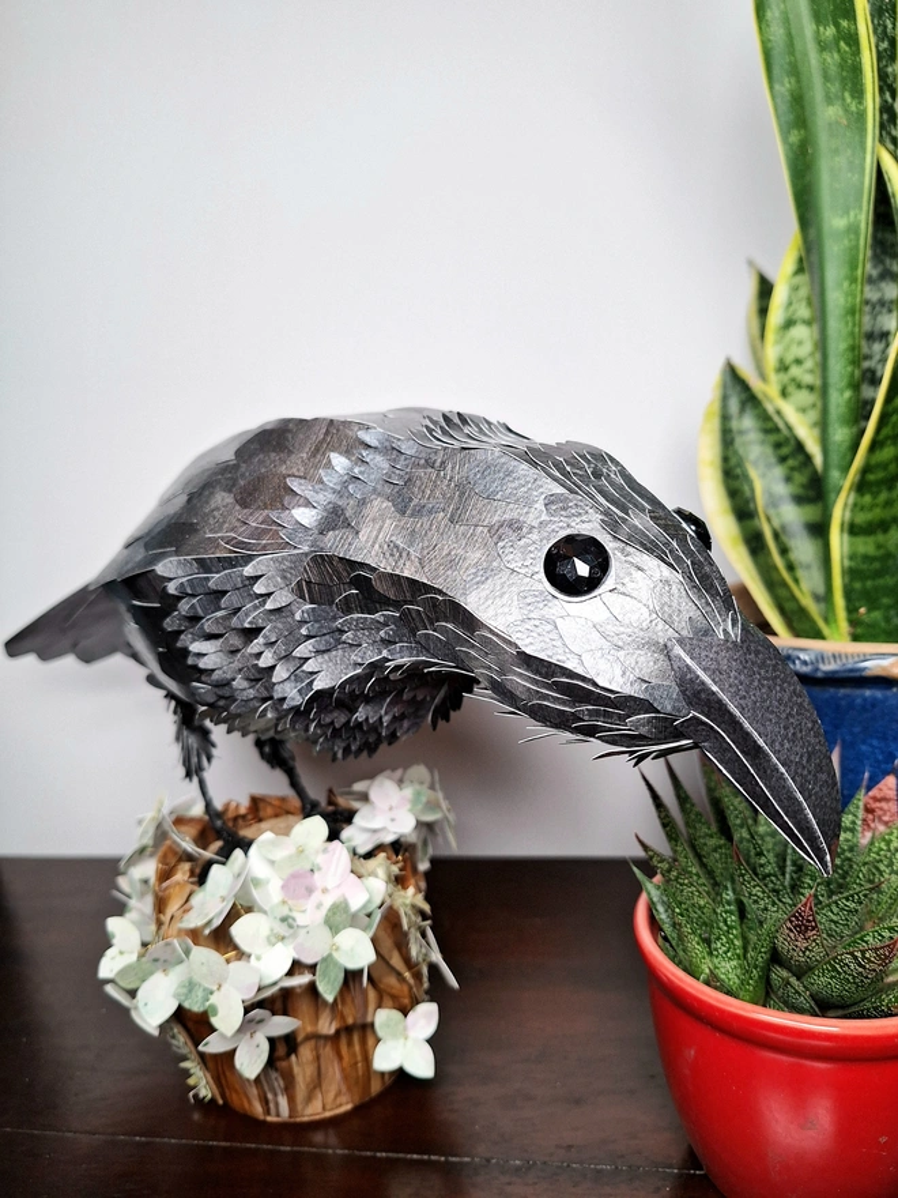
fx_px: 796
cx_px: 449
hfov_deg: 58.9
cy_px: 599
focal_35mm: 23
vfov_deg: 73.9
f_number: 1.8
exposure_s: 1/120
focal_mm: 5.54
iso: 80
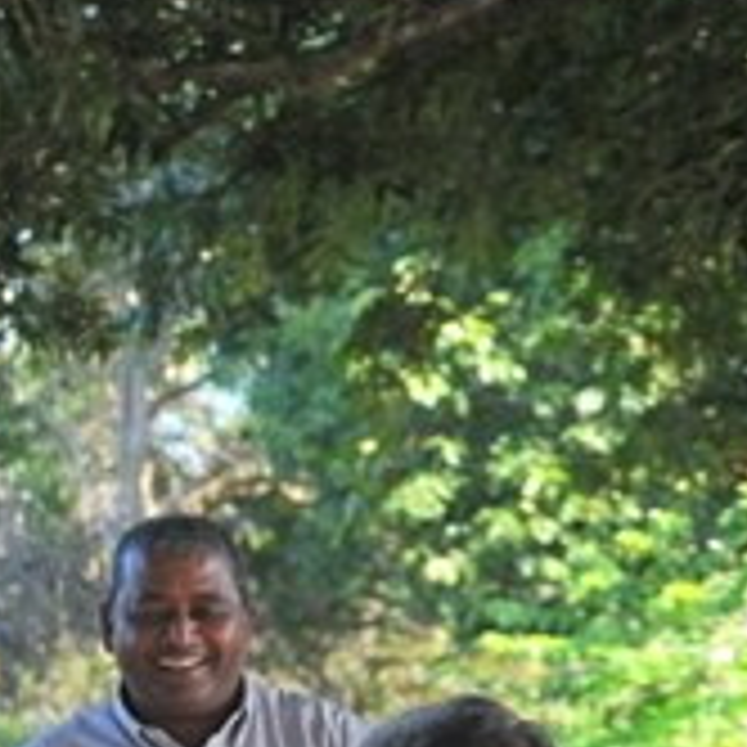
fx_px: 3589
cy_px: 628
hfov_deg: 10.4
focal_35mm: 147
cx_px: -999
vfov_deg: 11.8
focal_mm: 36
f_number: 3.5
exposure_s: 1/640
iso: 640
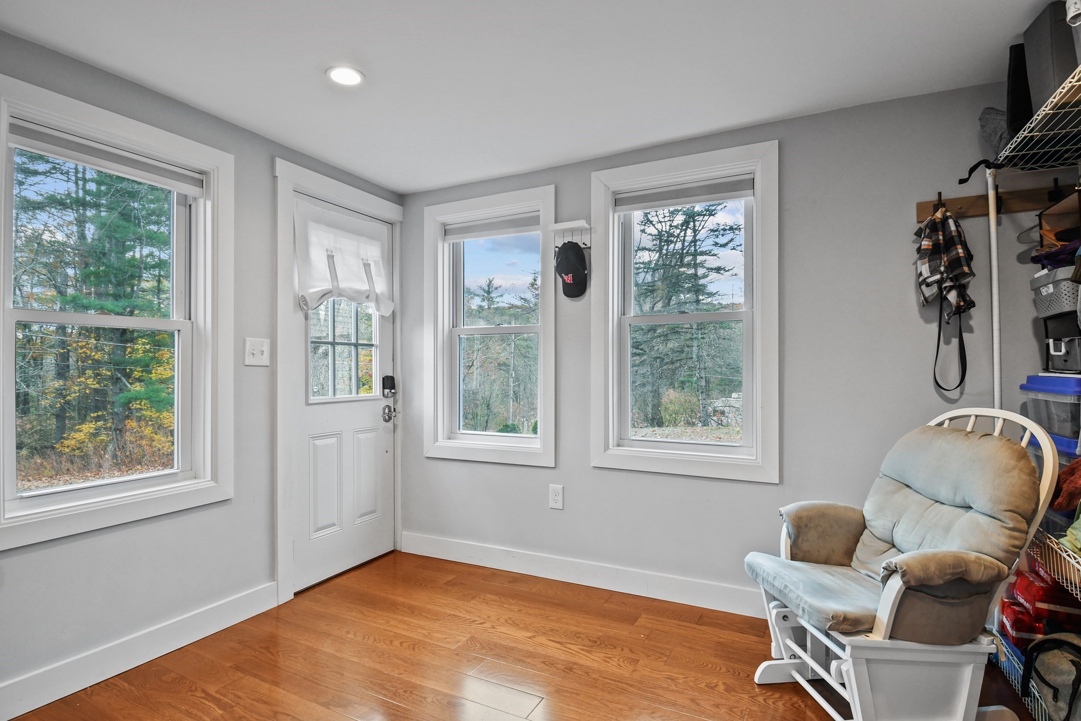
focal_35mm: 18
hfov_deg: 90.0
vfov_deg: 67.4
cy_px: 360
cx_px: 540
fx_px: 540
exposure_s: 1/15
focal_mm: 12
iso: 1000
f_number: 8
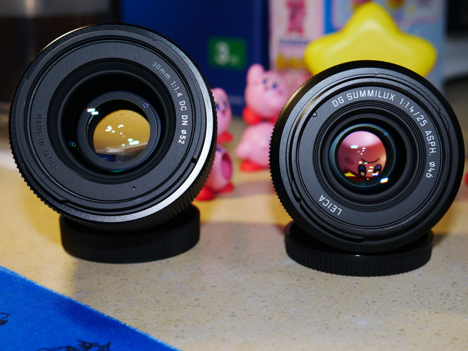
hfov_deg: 32.2
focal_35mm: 60
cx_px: 234
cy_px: 176
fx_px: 812
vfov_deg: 24.4
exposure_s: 1/60
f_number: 5.4
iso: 800
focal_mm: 30
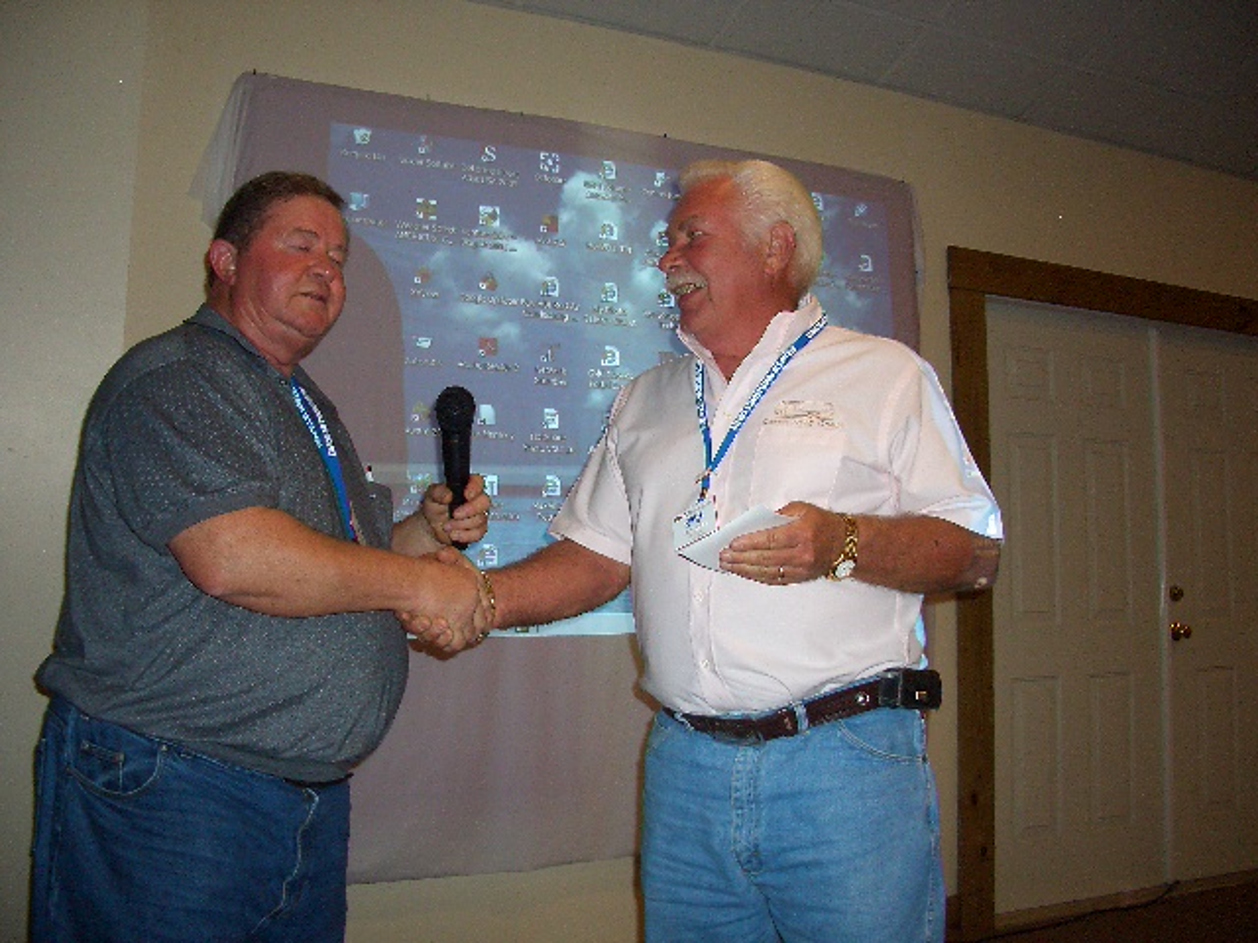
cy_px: 472
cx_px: 629
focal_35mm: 35
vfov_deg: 40.7
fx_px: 1272
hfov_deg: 52.6
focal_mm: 5.8
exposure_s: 1/60
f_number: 2.6
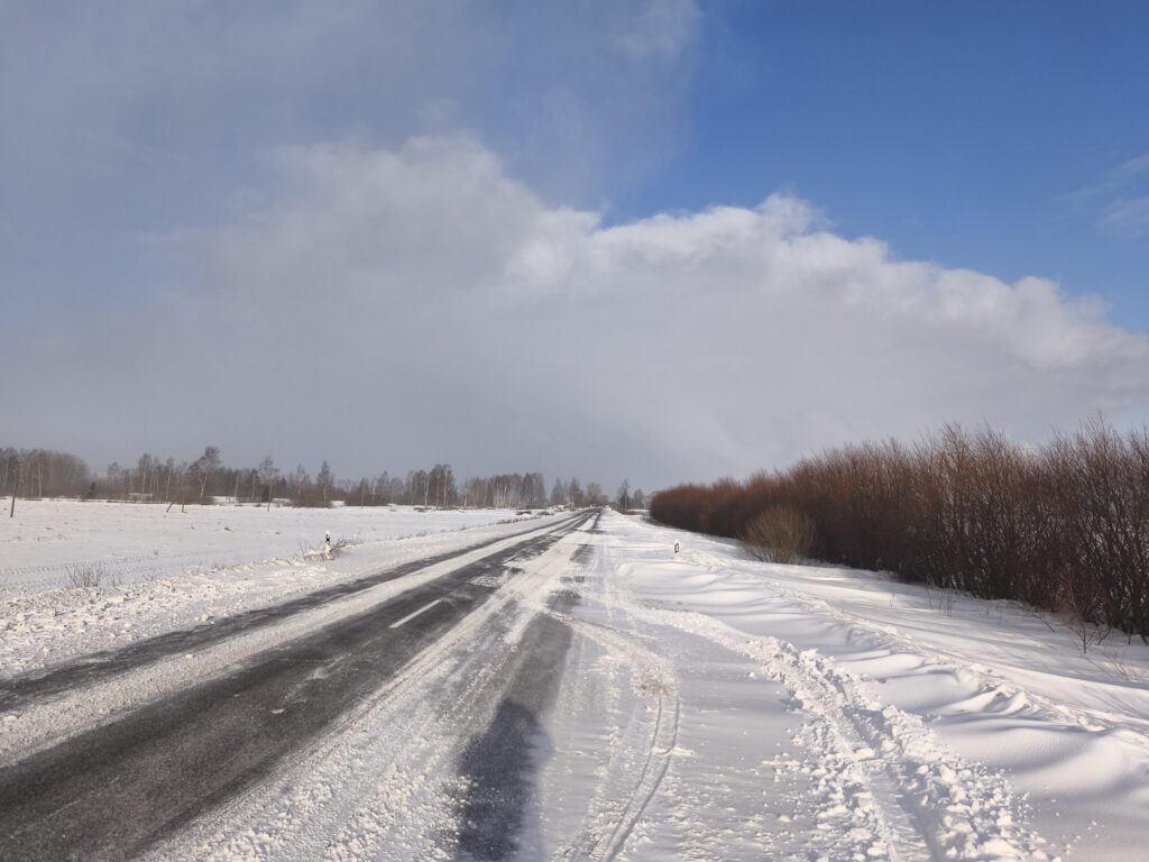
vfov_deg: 58.9
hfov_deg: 73.9
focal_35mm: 23
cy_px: 431
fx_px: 763
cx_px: 574
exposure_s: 1/961
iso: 50
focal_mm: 6.18
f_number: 1.65
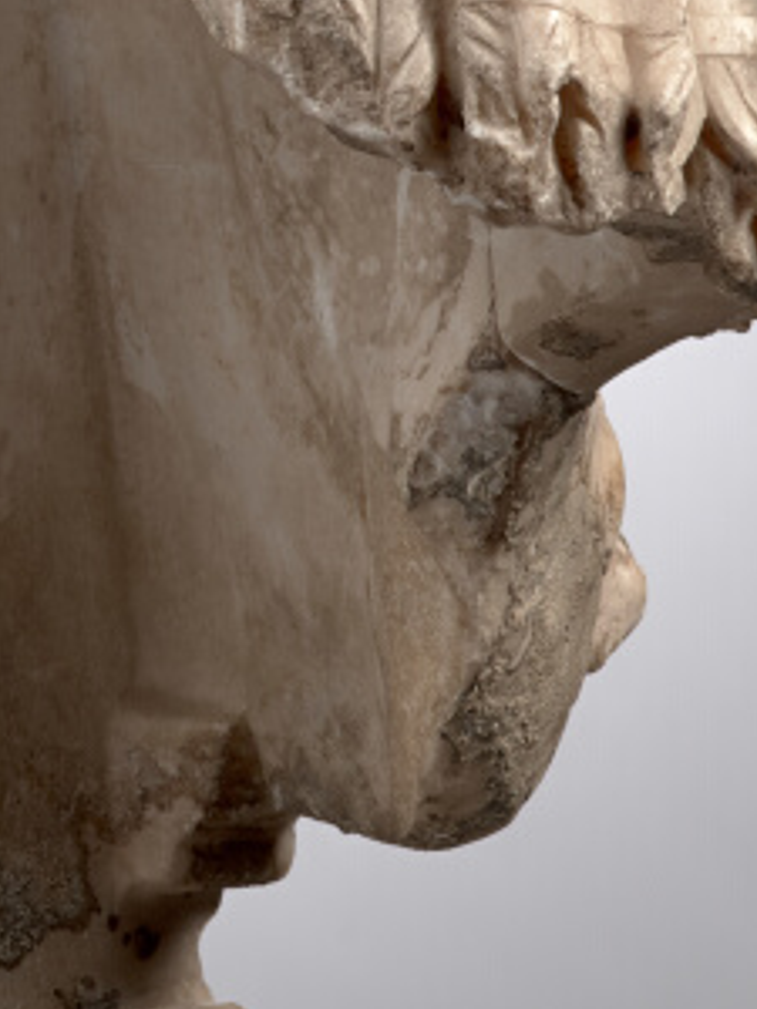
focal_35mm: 280
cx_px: -236
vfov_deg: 7.0
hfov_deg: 5.3
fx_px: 8164
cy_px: -197
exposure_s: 1/60
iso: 200
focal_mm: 80
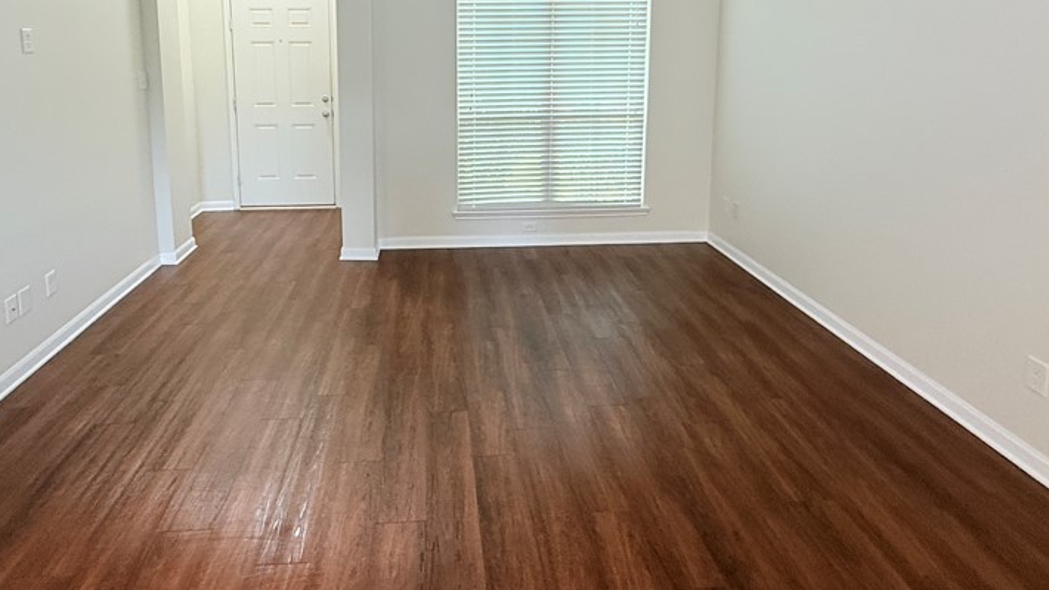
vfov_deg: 48.5
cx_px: 465
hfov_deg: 80.9
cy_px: 117
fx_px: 612
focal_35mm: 22
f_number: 2.2
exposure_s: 1/120
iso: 250
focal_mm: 2.22
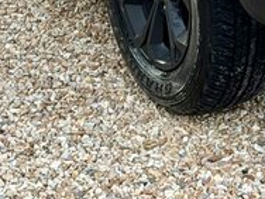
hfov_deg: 9.6
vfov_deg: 7.1
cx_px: 258
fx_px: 1562
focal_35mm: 204
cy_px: -172
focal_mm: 6.76
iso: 100
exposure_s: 1/60
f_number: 1.78
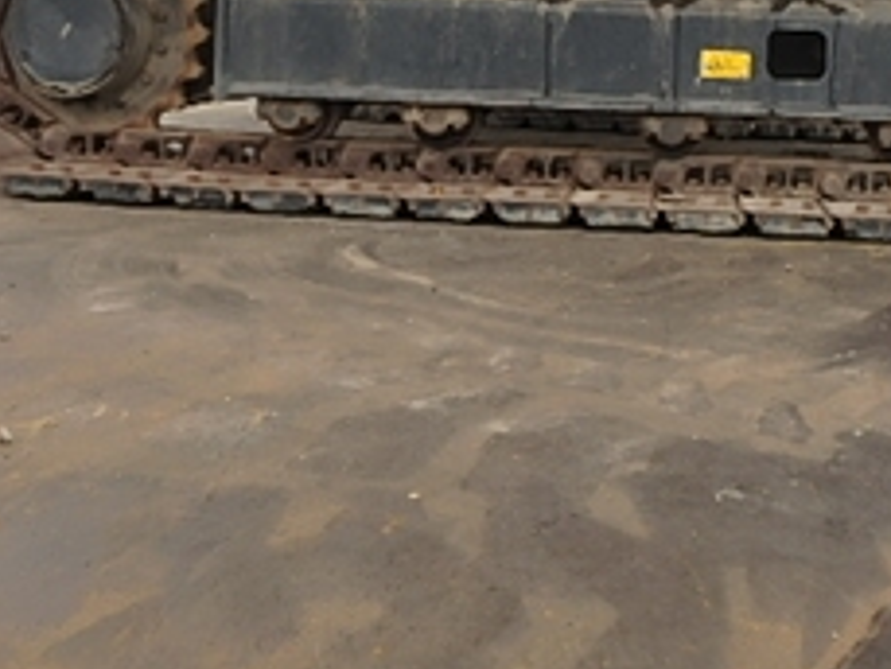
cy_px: 39
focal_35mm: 44
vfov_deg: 31.1
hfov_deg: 41.9
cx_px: 646
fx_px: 1133
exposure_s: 1/250
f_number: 3.5
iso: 125
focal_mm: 3.7
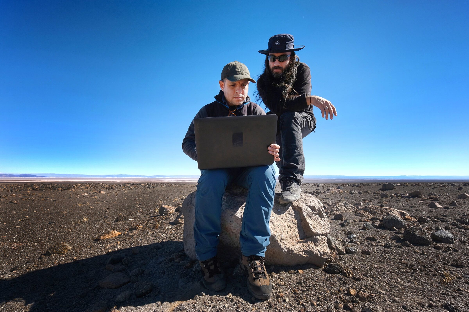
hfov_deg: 100.4
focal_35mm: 15
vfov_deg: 77.3
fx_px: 195
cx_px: 234
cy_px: 156
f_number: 5.6
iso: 100
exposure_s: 1/340
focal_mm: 10
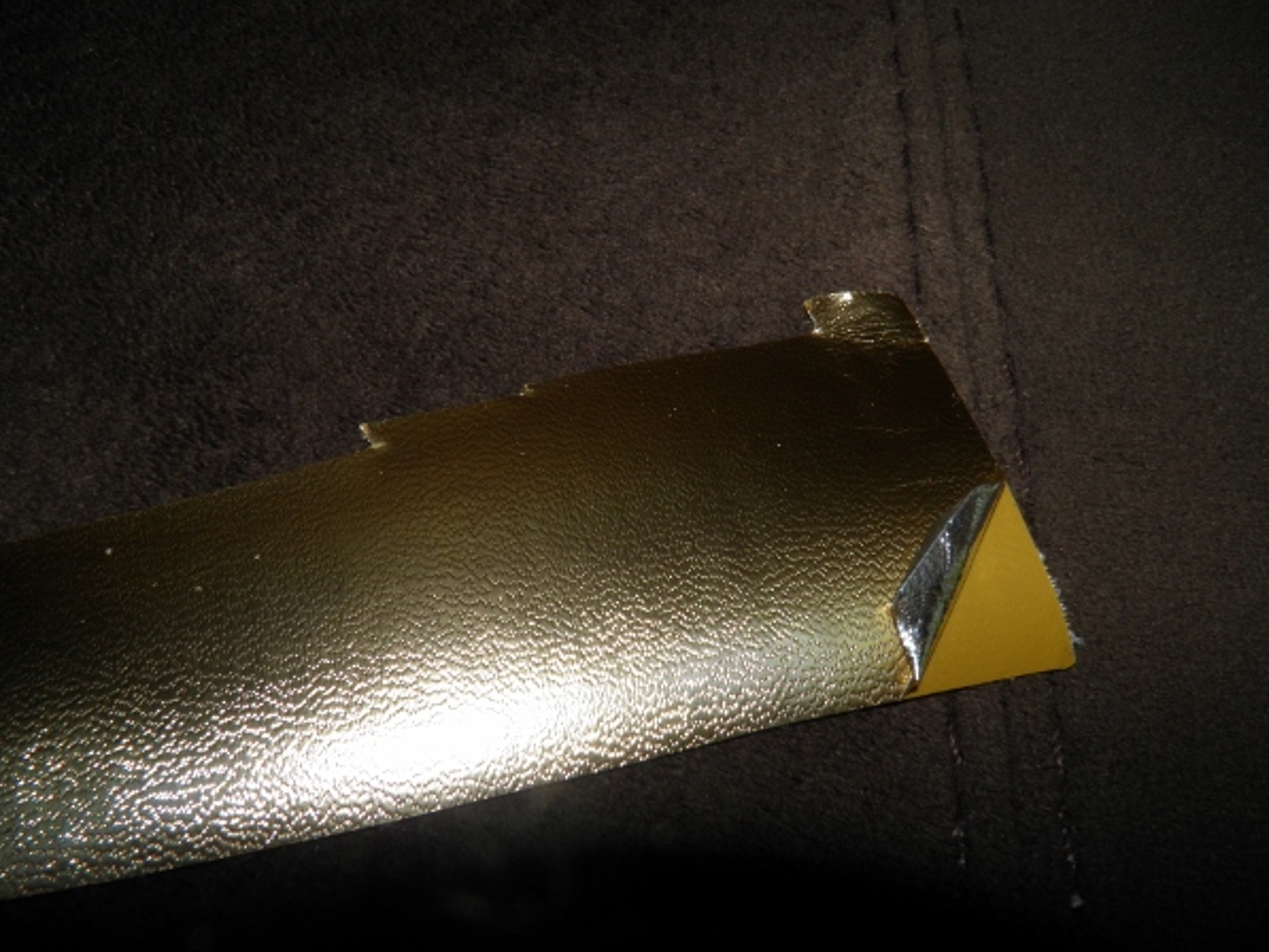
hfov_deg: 59.9
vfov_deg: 46.8
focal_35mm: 30
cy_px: 476
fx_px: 1100
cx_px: 659
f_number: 8
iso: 100
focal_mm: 4.9
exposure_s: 1/30
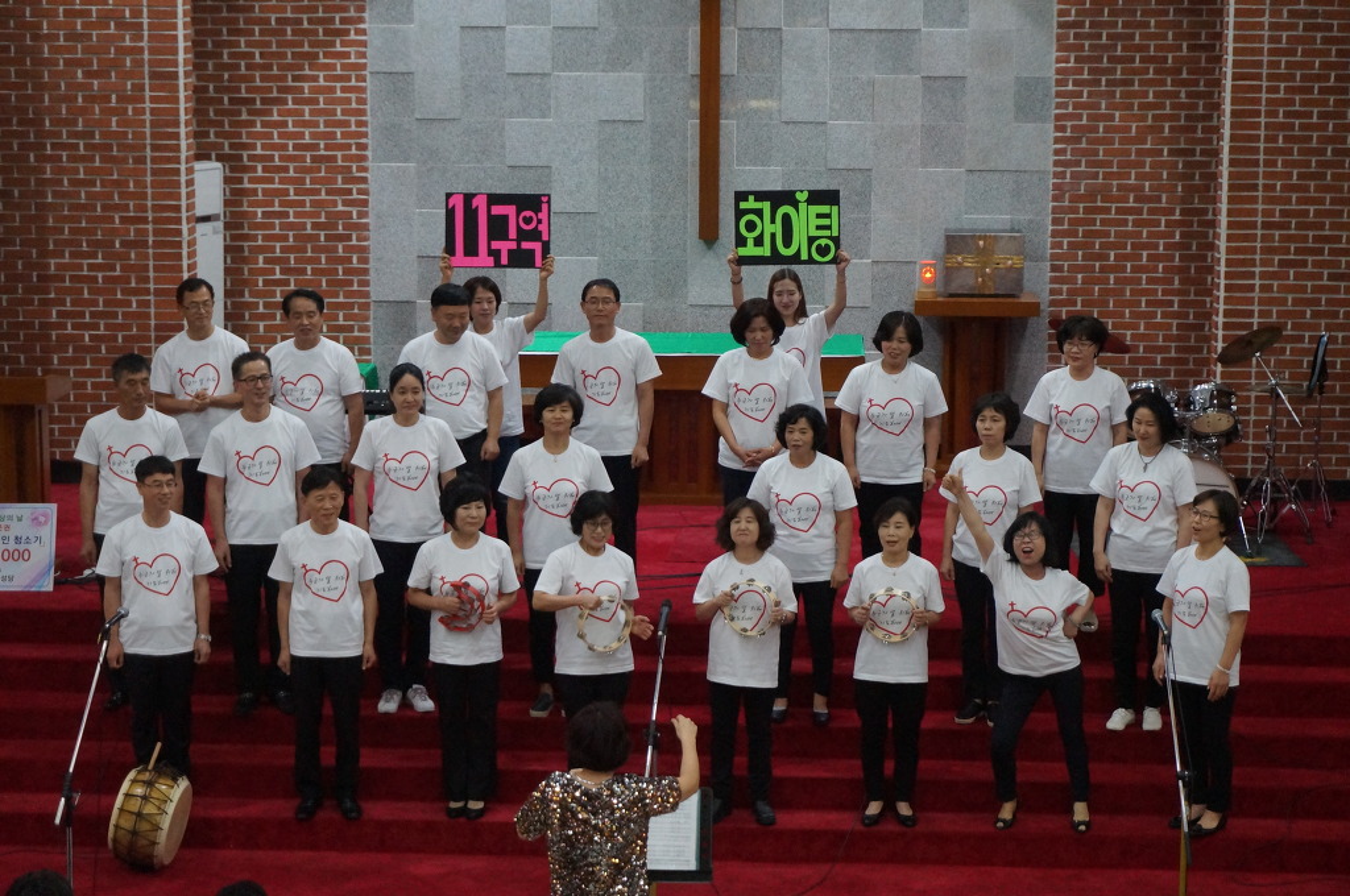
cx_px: 675
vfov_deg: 18.1
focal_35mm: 75
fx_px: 2809
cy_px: 448
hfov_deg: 27.0
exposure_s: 1/100
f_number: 5.6
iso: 3200
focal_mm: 50
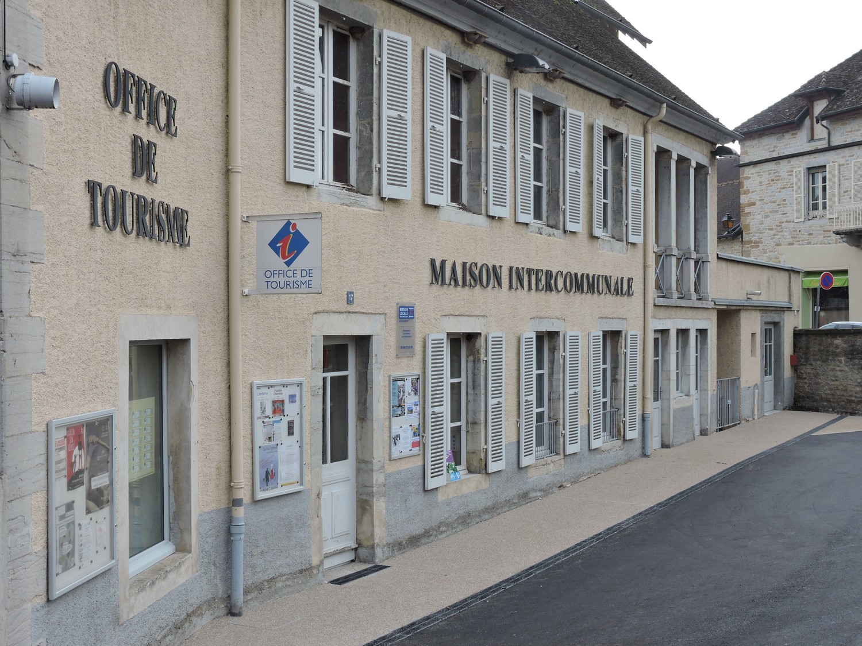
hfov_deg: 38.2
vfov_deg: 29.1
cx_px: 431
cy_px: 323
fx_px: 1245
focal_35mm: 50
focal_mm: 9
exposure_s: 1/160
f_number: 4
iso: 100
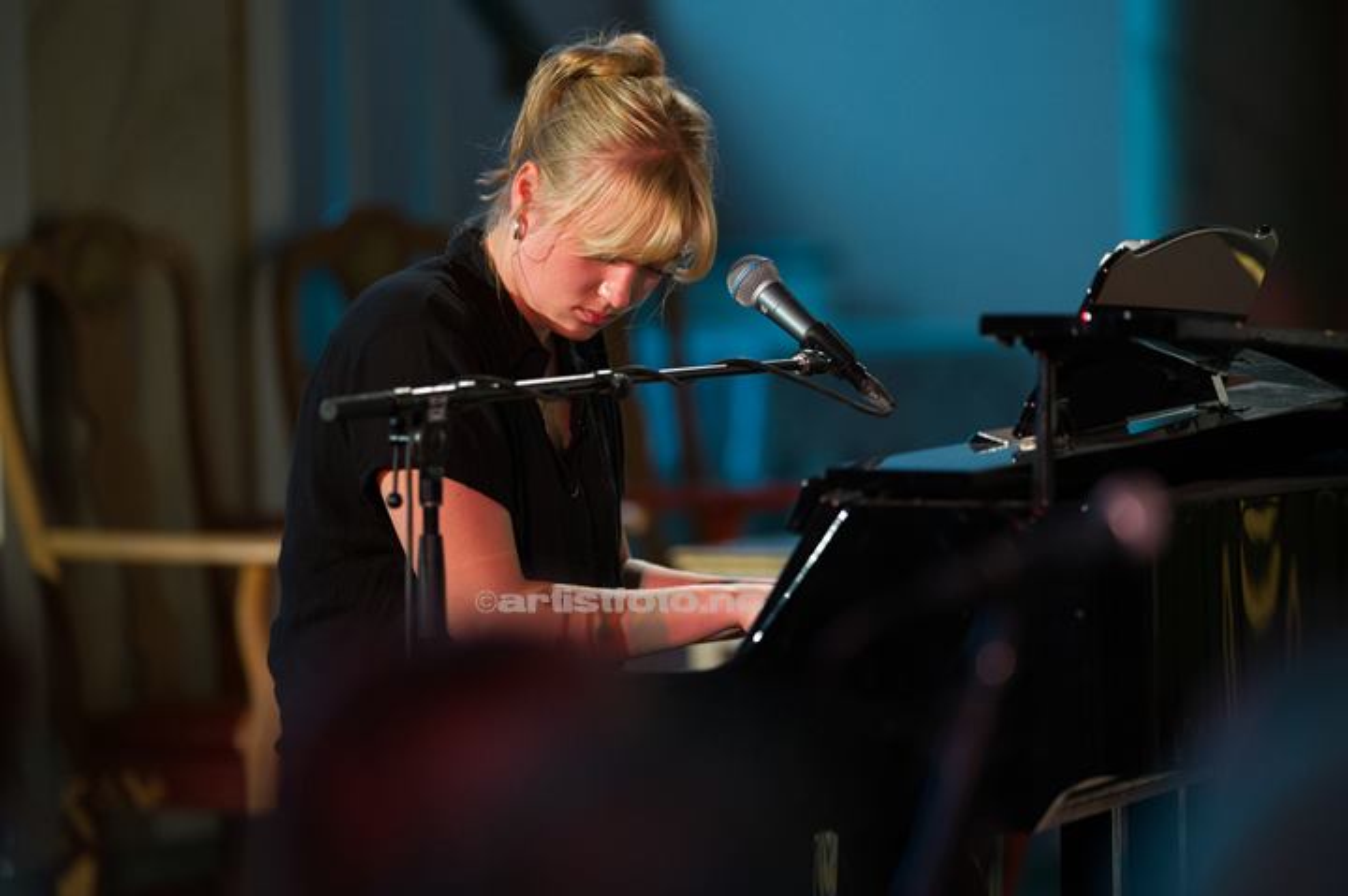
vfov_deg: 4.6
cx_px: 674
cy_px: 448
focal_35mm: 300
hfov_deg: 6.9
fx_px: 11225
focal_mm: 300
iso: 3200
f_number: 2.8
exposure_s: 1/640
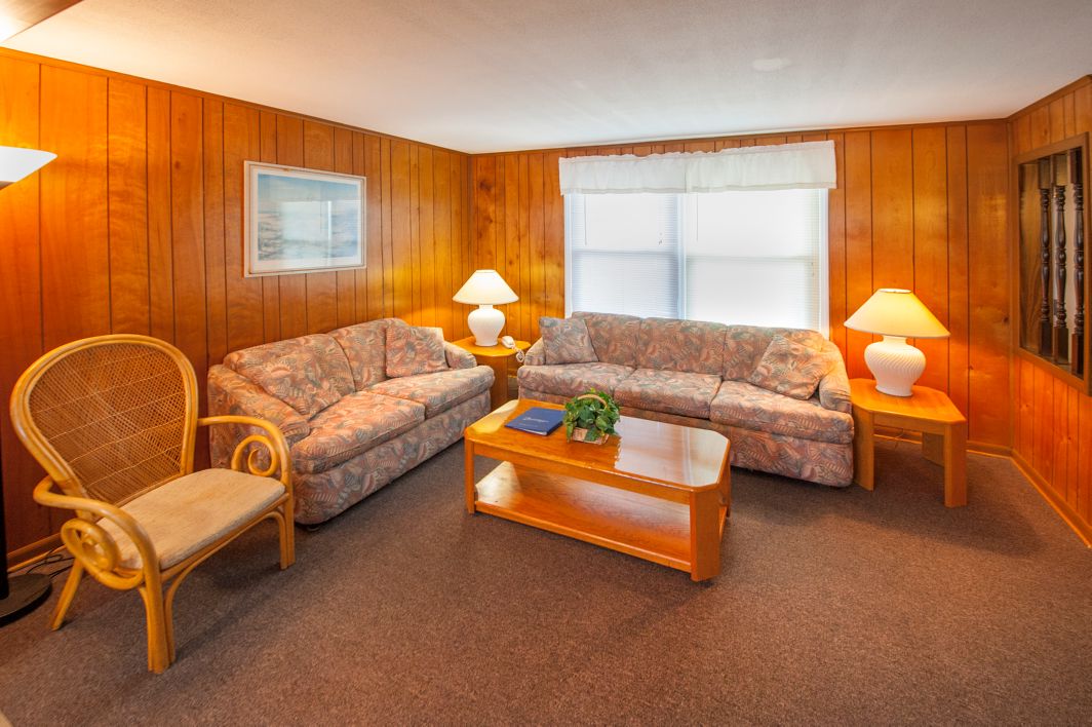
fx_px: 424
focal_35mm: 14
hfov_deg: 104.3
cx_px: 546
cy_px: 364
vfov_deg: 81.1
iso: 640
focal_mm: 14
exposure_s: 1/8
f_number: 8
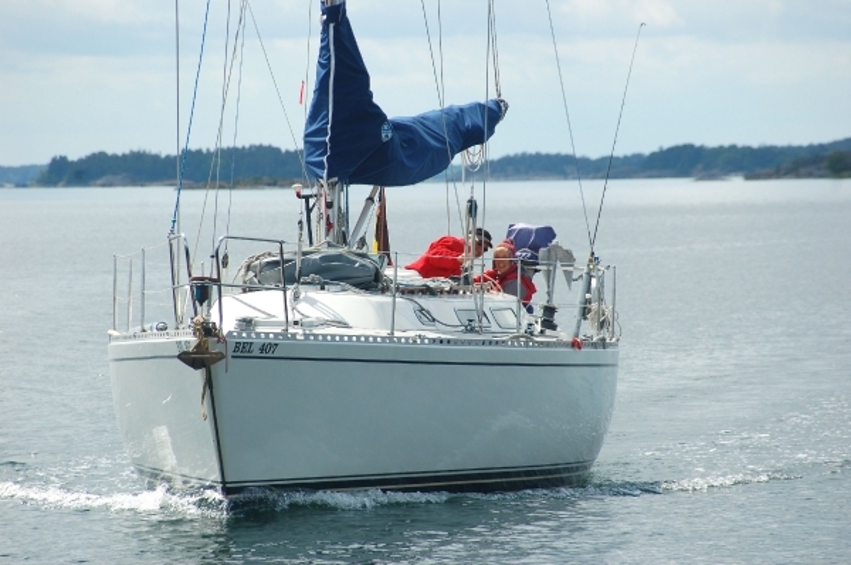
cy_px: 282
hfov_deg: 6.9
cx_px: 426
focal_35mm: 300
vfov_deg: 4.6
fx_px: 7080
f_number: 6.3
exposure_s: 1/800
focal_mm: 200
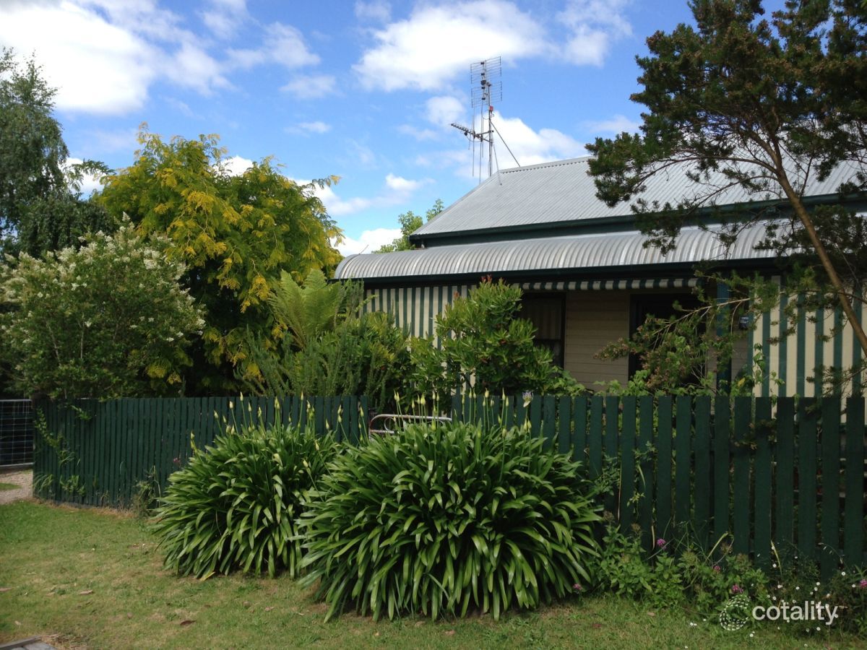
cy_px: 325
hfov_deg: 55.4
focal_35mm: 33
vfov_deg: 42.9
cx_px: 434
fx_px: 827
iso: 50
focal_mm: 4.13
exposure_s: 1/935
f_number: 2.4
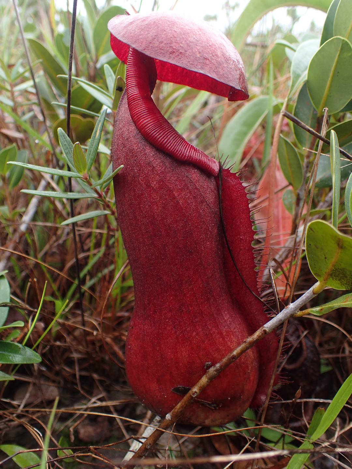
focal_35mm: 30
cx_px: 176
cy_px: 234
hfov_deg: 46.8
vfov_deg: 60.0
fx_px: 407
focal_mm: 5.5
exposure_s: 1/125
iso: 125
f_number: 2.3
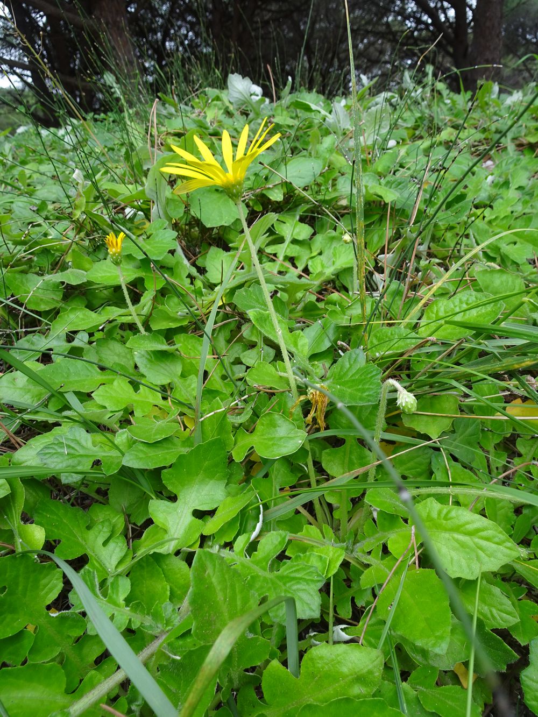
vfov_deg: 71.6
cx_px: 269
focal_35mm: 24
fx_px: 497
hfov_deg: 56.8
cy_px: 358
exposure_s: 1/80
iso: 80
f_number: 3.5
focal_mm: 4.1
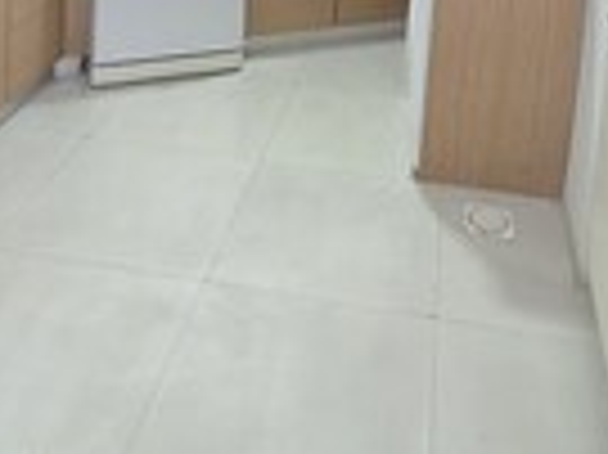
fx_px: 772
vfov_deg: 26.6
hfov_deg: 42.8
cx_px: 363
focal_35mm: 44
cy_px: -169
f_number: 1.9
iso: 320
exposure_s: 1/50
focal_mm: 2.2
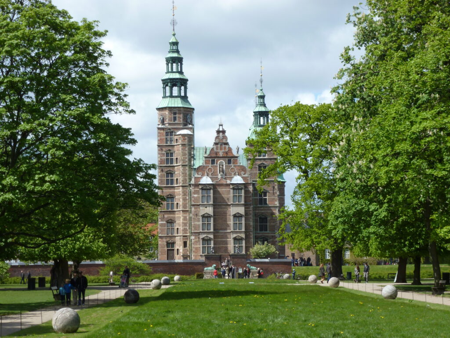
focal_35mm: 82
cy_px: 169
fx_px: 1066
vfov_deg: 18.0
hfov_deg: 23.8
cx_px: 225
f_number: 4.8
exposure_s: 1/400
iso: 100
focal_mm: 14.8
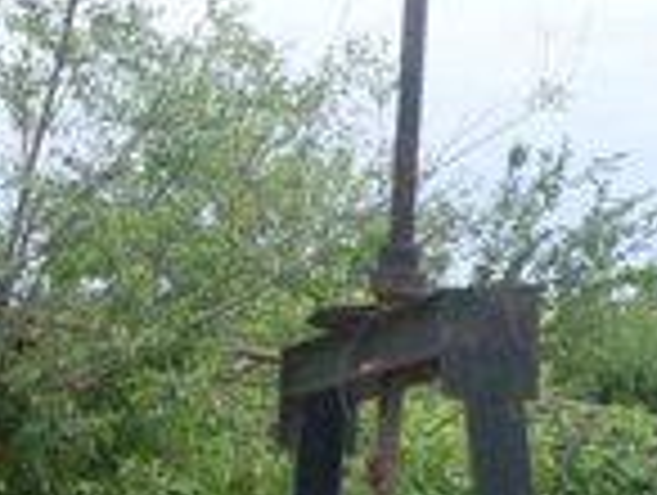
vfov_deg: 9.3
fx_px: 2966
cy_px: 756
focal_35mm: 156
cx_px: 554
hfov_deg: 12.6
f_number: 2.8
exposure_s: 1/500
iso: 80
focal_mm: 6.3
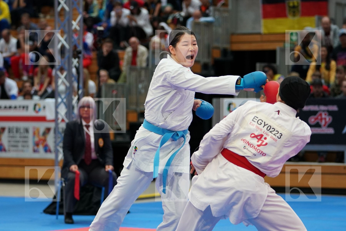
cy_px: 116
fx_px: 1365
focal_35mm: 142
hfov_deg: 14.4
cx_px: 173
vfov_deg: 9.7
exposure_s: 1/1000
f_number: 2.8
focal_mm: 95
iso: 1600
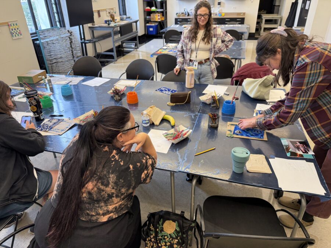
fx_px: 229
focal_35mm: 24
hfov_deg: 71.6
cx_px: 166
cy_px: 124
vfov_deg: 56.8
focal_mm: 6.76
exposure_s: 1/60
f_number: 1.78
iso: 125
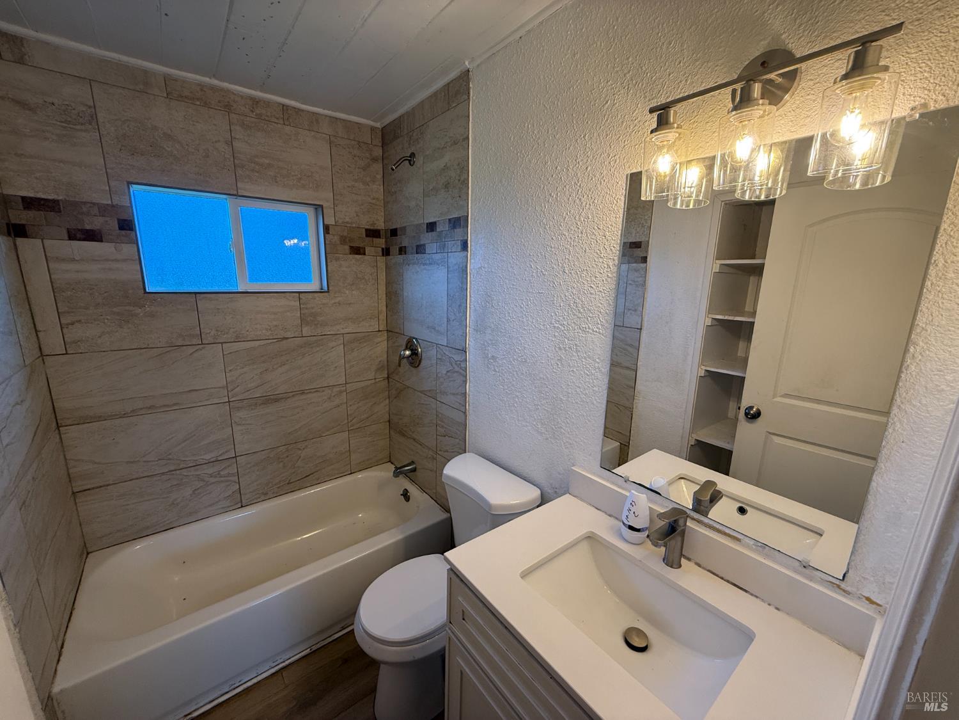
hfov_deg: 102.1
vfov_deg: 85.7
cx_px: 480
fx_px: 388
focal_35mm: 14
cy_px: 360
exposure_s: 1/120
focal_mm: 2.22
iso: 100
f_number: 2.2
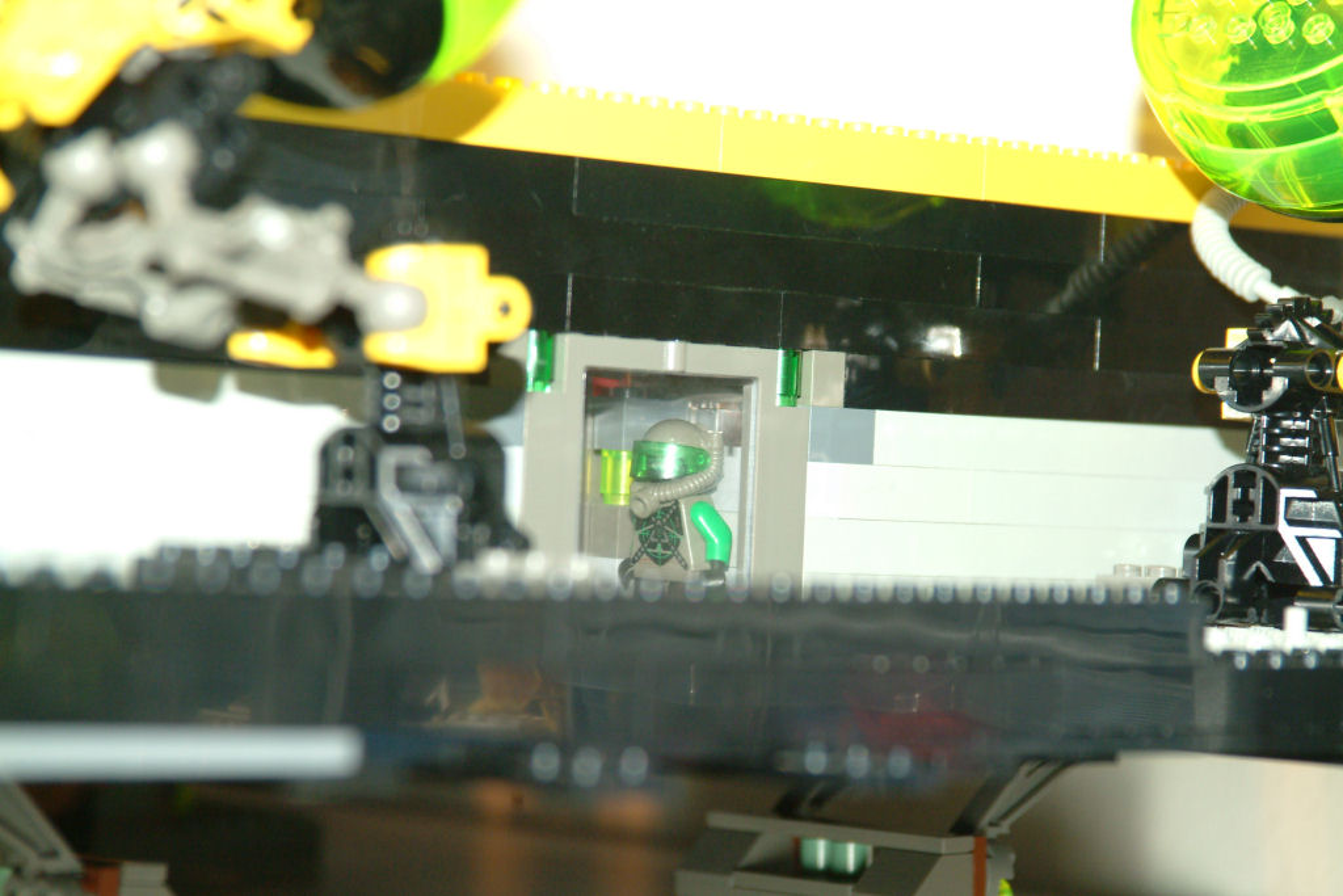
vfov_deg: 10.9
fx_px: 4701
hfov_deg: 16.3
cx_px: 672
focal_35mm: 126
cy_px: 448
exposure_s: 1/60
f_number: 4.5
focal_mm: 84
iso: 800
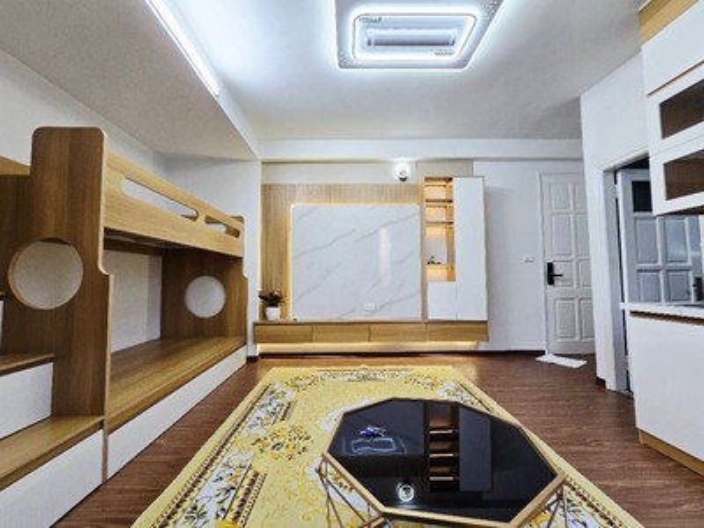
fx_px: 264
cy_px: 264
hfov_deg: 106.2
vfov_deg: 89.9
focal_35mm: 13
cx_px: 352
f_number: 2.2
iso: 80
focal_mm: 2.2
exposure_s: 1/60.2
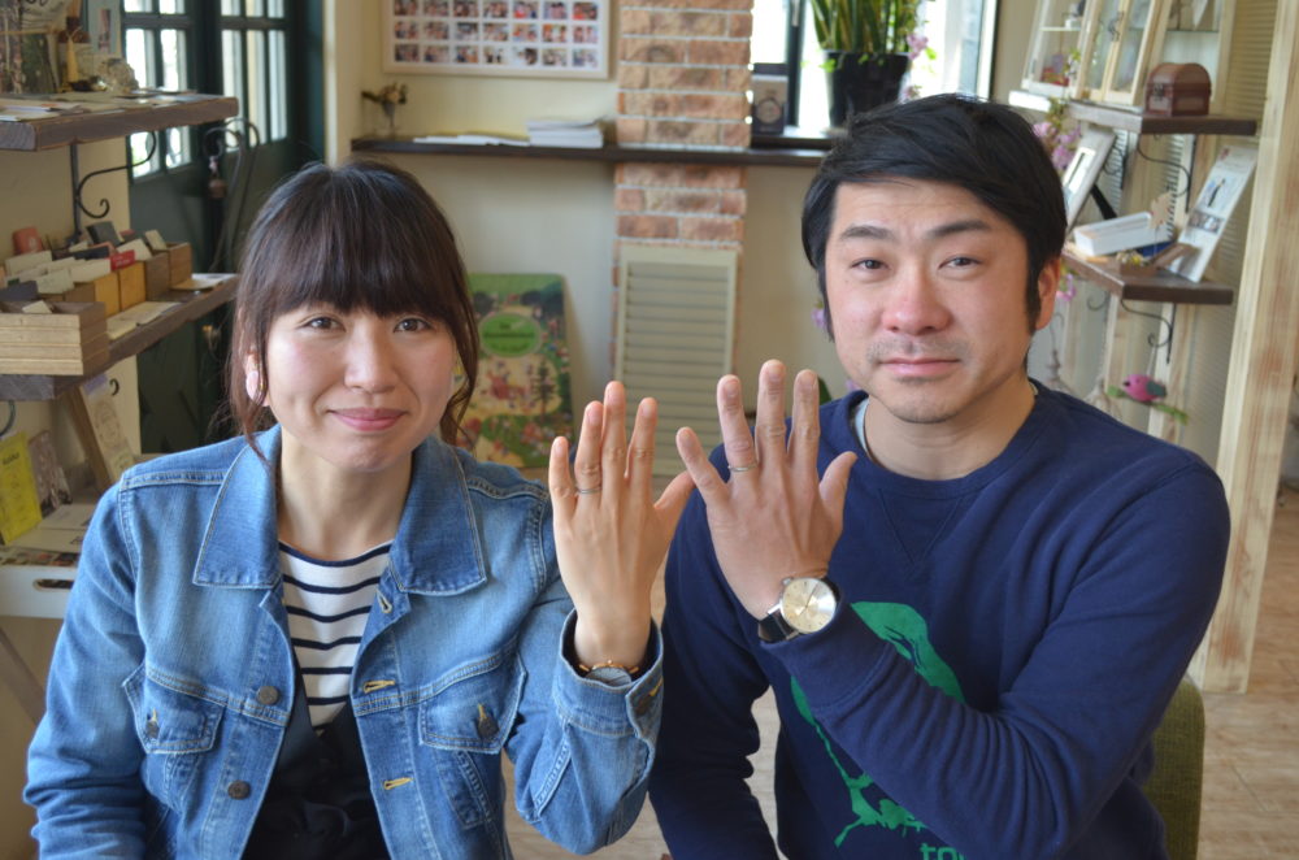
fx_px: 1512
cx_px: 650
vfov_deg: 31.7
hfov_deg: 46.5
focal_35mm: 42
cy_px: 430
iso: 800
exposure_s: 1/125
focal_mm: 28
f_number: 4.5
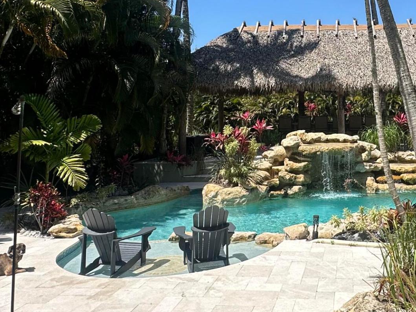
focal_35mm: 38
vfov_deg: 36.9
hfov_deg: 46.6
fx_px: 457
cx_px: 327
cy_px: 83
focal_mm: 2.22
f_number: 2.2
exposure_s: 1/1742
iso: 40
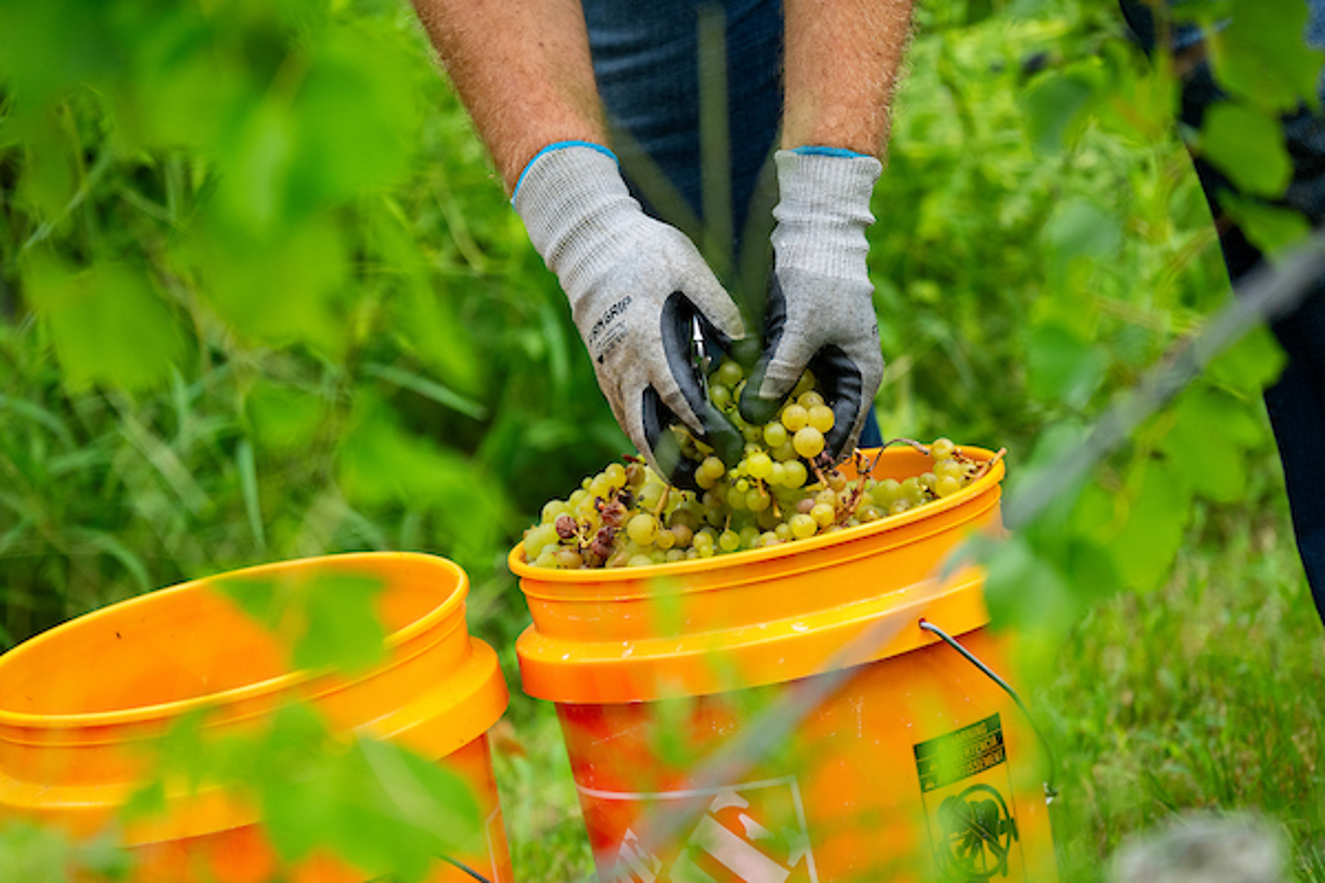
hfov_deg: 6.9
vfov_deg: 4.6
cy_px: 442
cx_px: 662
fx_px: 11041
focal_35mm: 300
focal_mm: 200
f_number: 2.8
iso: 400
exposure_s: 1/1000
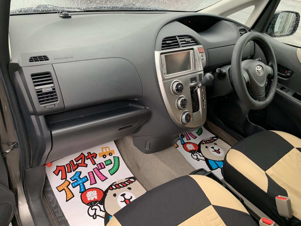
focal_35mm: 26
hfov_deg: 67.3
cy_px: 113
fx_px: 226
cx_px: 150
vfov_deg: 53.1
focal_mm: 4.25
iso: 125
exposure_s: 1/60
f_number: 1.8
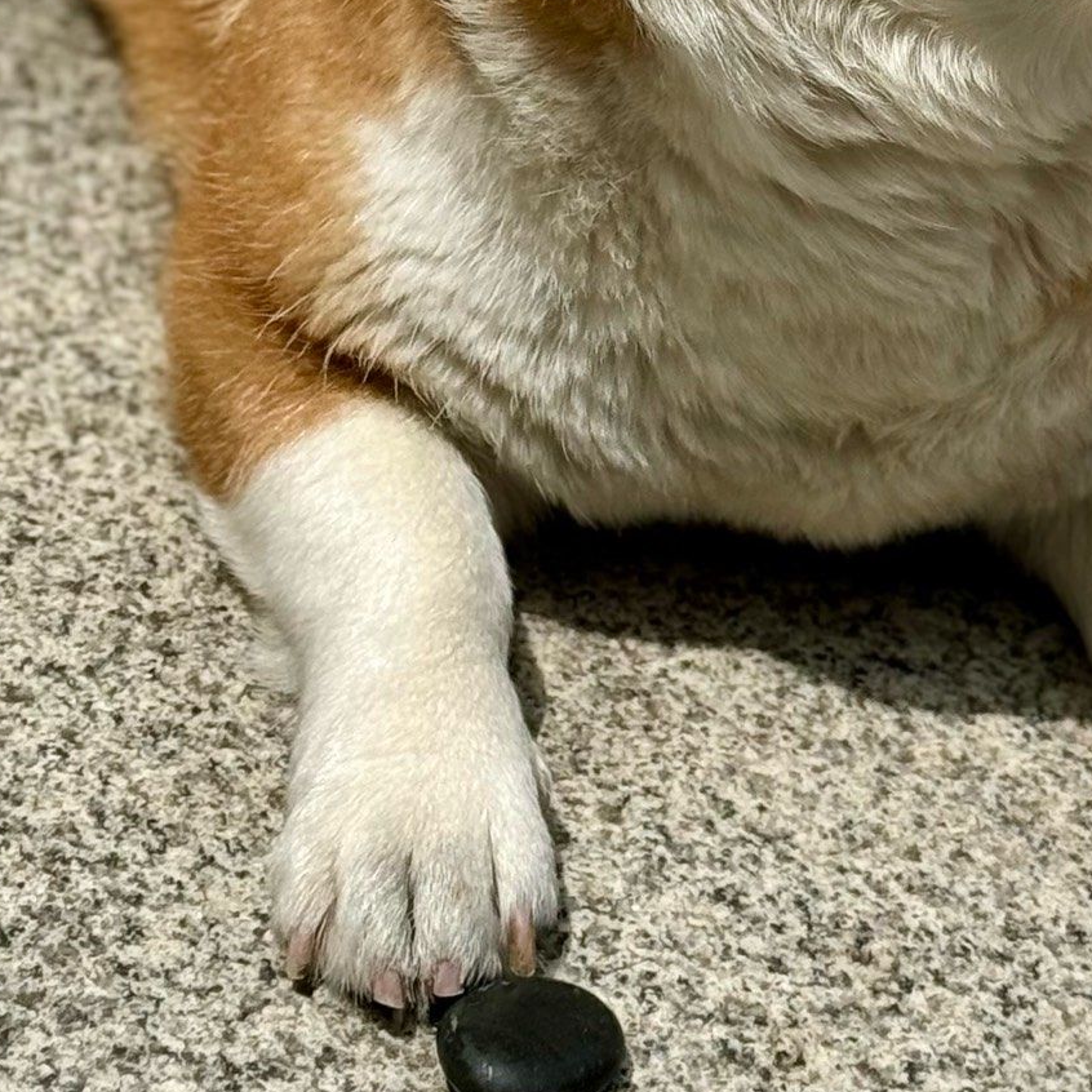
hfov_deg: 12.6
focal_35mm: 137
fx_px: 4890
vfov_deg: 12.5
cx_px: 1056
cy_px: -112
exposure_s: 1/6410
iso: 64
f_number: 1.78
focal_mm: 6.76
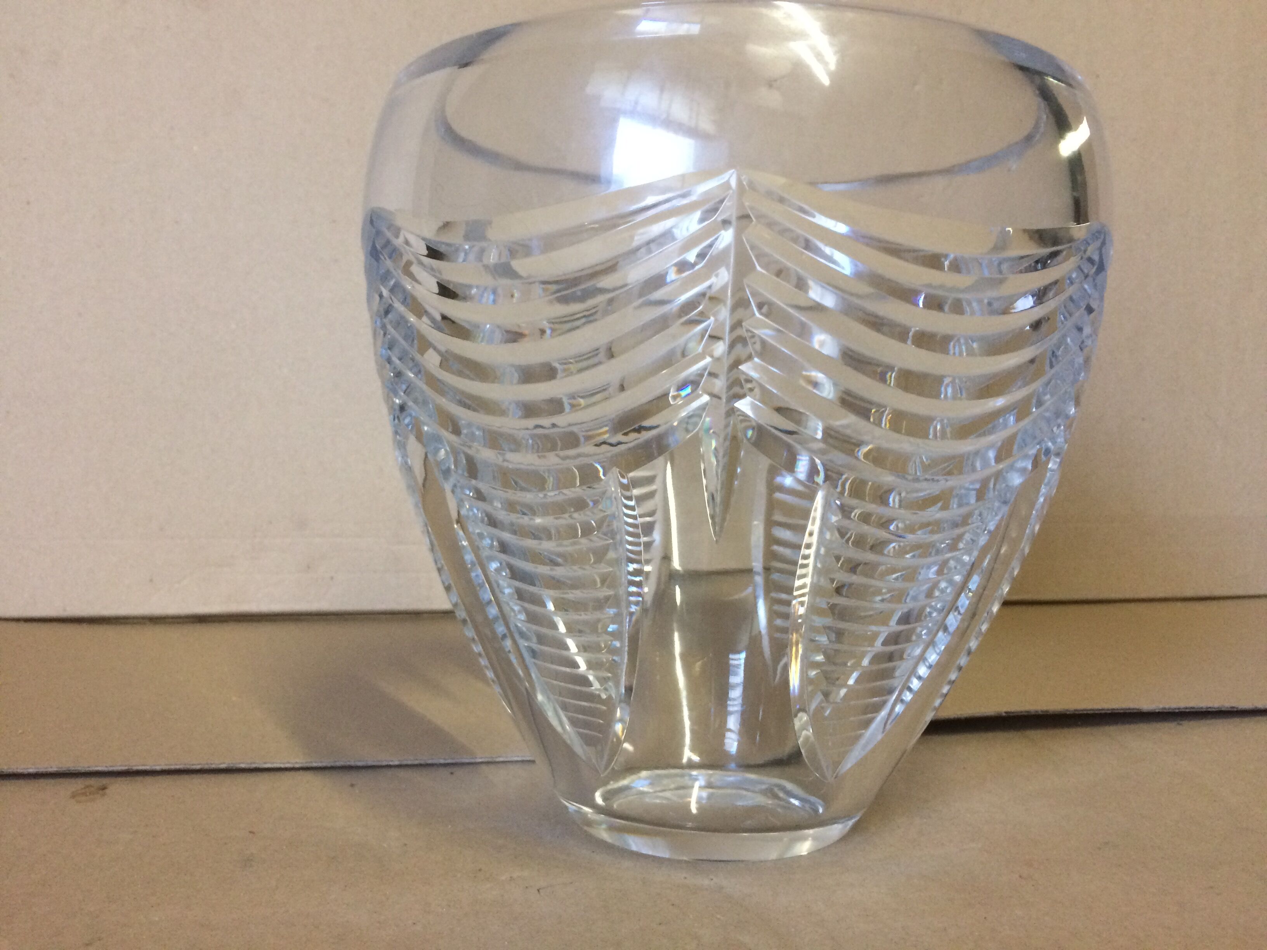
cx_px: 634
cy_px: 475
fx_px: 1061
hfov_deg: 61.7
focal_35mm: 29
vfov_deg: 48.2
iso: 250
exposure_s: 1/33
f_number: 2.2
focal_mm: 4.15
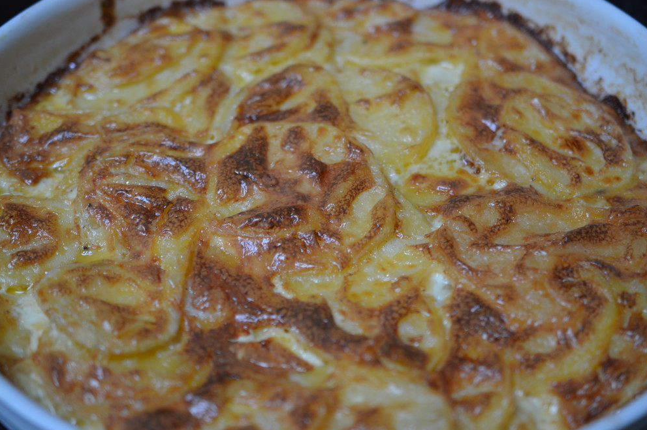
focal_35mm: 62
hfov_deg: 32.4
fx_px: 1113
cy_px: 217
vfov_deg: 21.8
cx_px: 323
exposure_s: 1/60
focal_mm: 40
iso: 400
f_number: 3
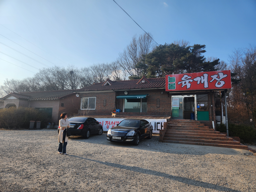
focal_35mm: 23
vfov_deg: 58.9
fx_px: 170
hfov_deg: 73.9
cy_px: 96
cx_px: 128
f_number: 1.8
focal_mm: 5.4
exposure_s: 1/1096
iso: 20
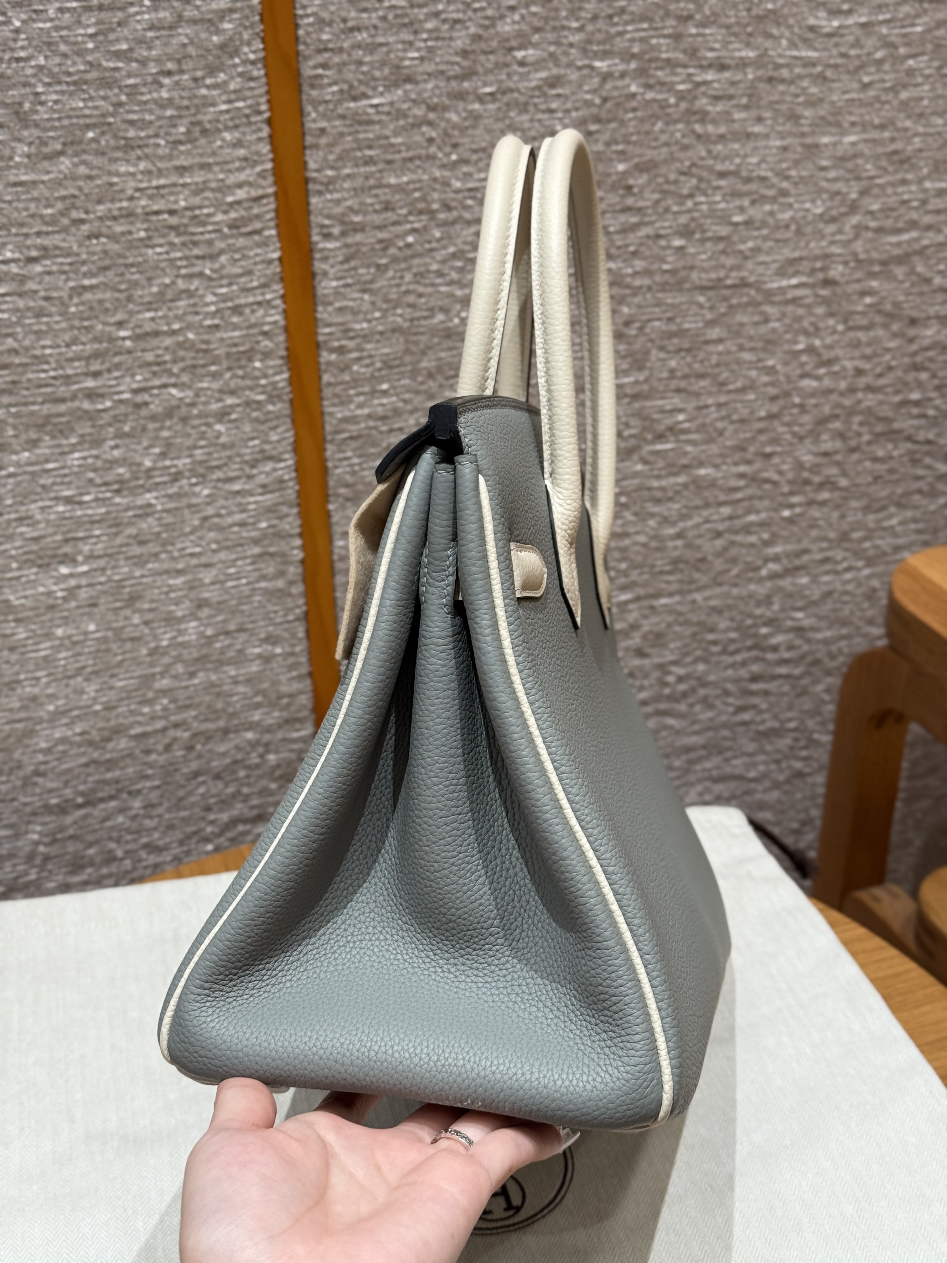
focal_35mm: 48
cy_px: 632
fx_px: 1751
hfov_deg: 30.3
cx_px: 474
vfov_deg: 39.7
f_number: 1.78
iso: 100
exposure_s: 1/100
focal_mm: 6.76
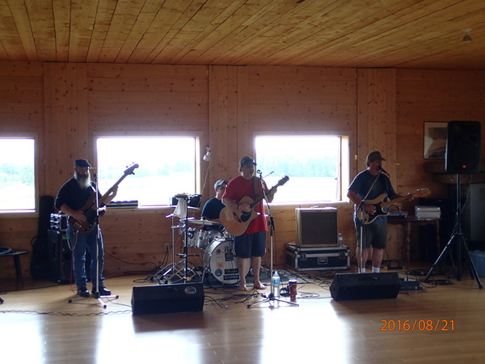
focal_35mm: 49
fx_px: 687
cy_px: 182
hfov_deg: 38.9
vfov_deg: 29.7
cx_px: 242
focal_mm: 8.99
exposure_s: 1/60
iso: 200
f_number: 3.2
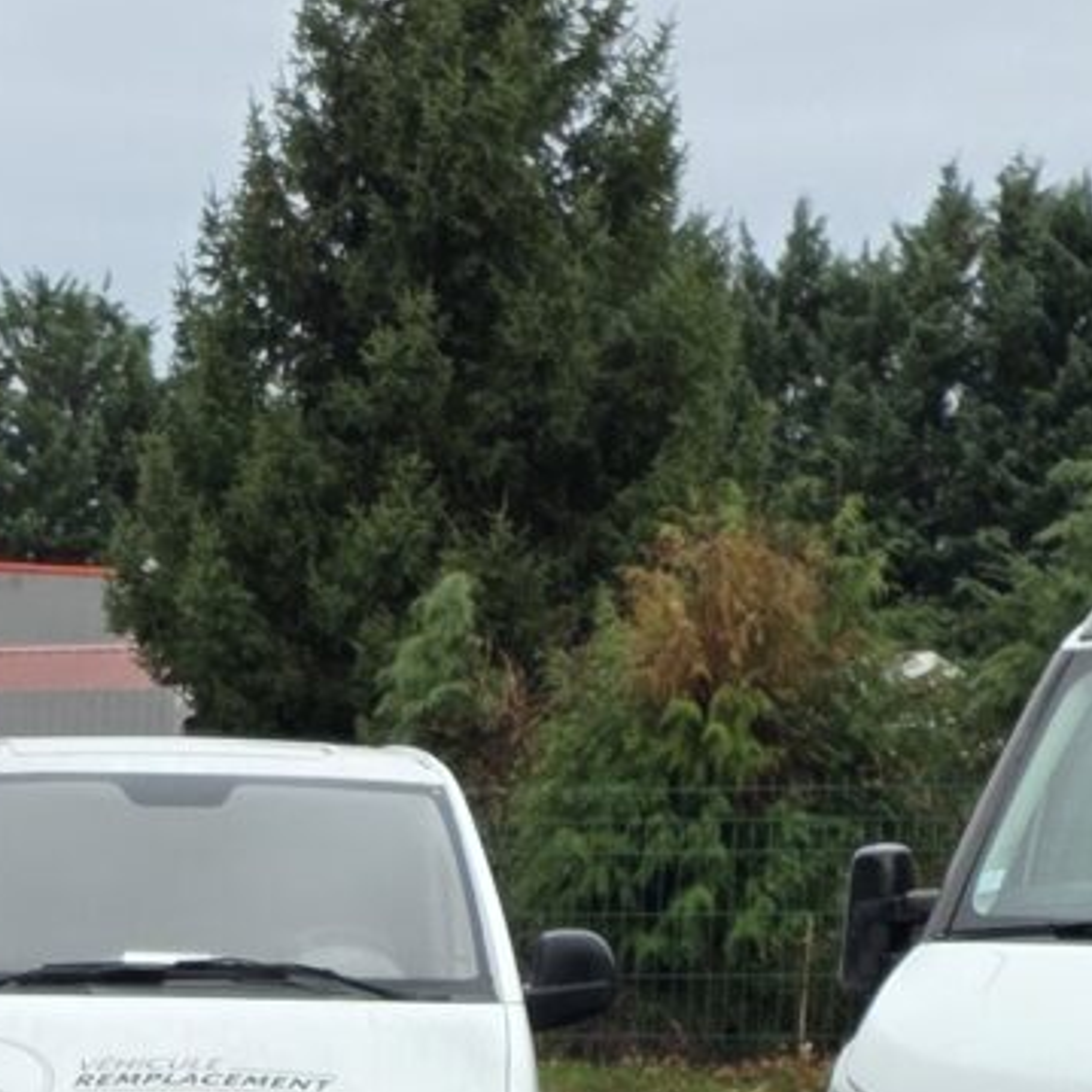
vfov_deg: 11.4
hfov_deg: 11.6
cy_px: 1749
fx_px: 5175
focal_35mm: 145
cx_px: -435
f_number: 1.7
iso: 50
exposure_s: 1/180
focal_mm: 6.25
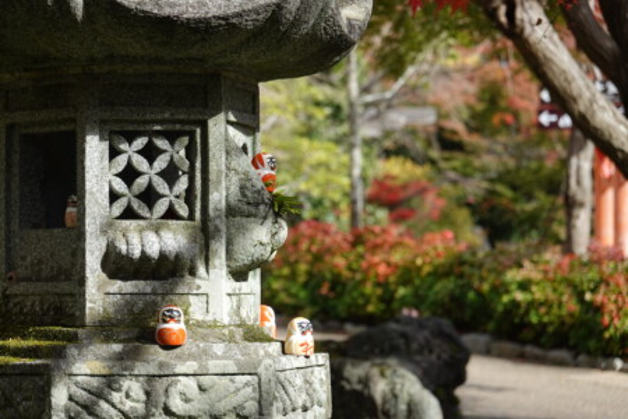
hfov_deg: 14.2
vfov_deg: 9.5
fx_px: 2529
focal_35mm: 145
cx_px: 314
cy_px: 210
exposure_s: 1/320
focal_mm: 52.59
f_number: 4.5
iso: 125
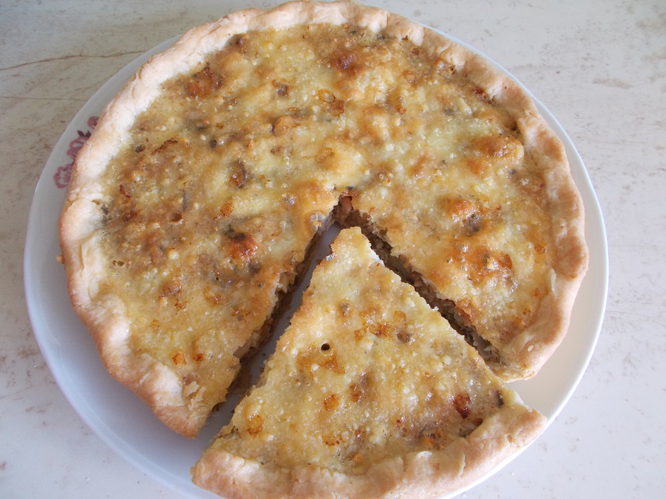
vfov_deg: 53.1
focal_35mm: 26
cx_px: 333
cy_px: 250
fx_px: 500
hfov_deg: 67.3
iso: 200
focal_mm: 4.6
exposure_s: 1/25
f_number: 3.2
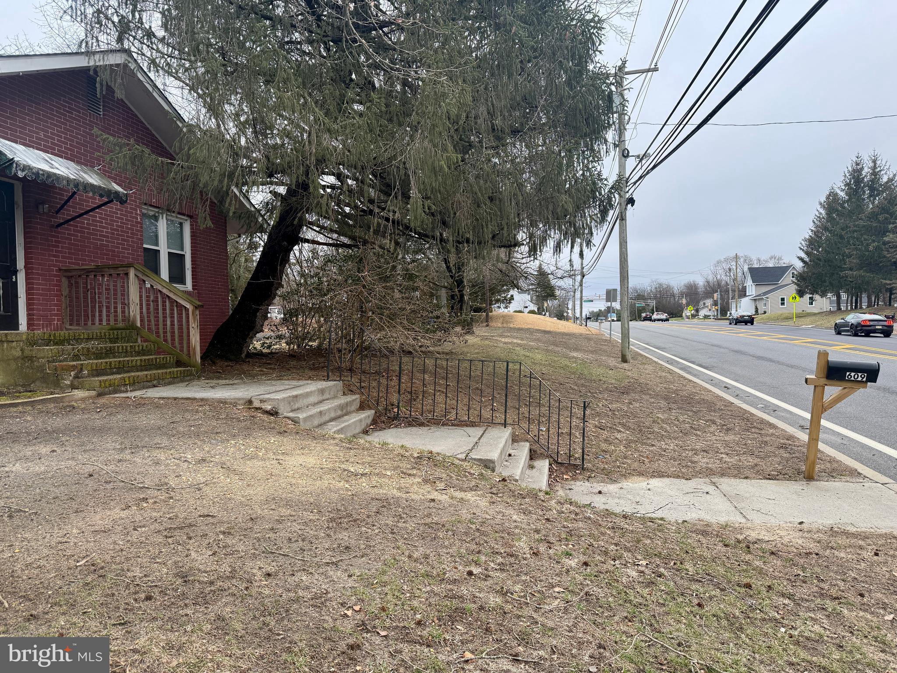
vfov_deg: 56.8
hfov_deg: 71.6
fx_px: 622
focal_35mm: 24
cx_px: 448
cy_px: 336
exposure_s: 1/728
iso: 100
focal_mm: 6.76
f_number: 1.78
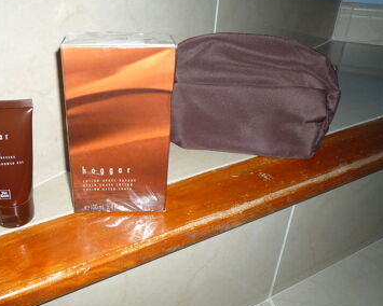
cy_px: 161
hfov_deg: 53.1
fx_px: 374
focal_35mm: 33
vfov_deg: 44.5
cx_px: 126
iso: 100
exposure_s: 1/125
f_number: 2.8
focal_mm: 4.4
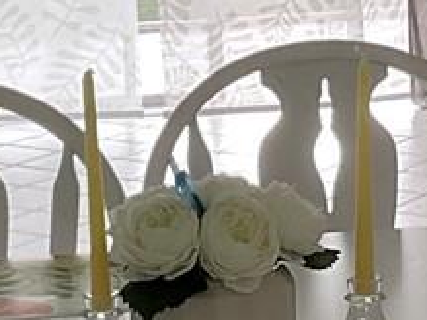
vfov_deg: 7.0
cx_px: 331
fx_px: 2614
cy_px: -4
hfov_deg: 9.3
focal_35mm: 212
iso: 40
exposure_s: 1/120
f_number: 1.8
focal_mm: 3
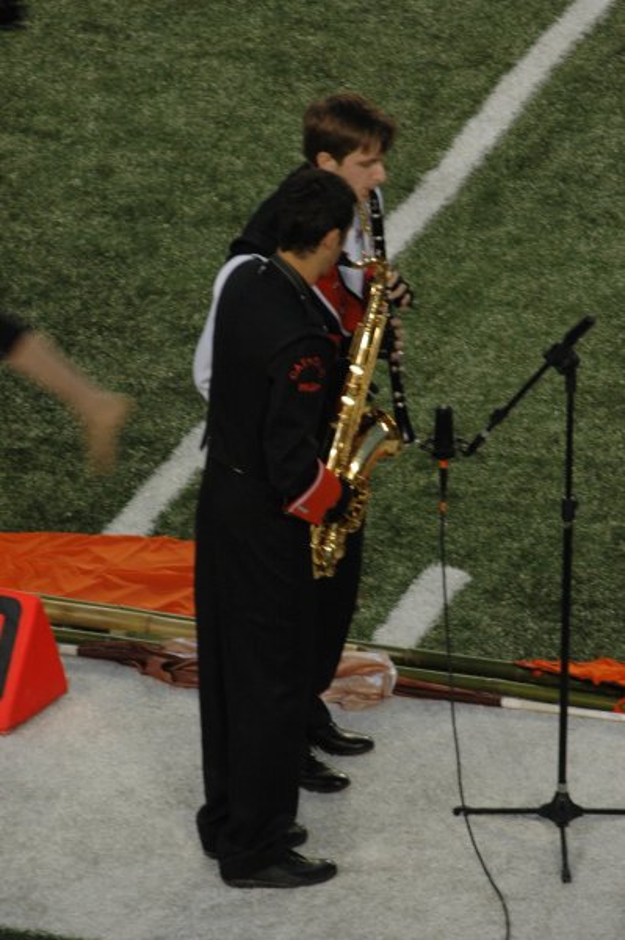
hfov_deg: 2.3
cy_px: 470
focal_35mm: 600
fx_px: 15651
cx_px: 312
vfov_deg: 3.4
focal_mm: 400
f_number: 5.6
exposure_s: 1/60
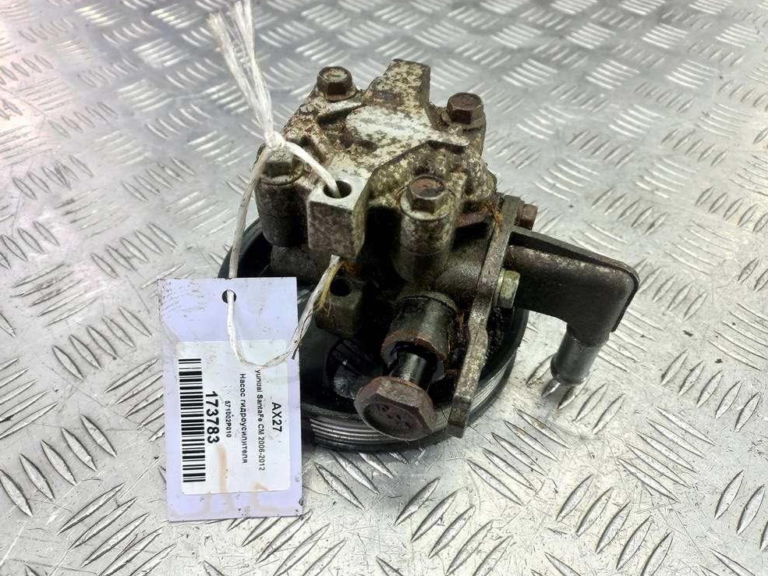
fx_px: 577
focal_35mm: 26
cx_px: 386
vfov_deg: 53.0
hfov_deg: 67.3
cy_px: 290
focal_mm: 4.6
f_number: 1.8
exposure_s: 1/50
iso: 100
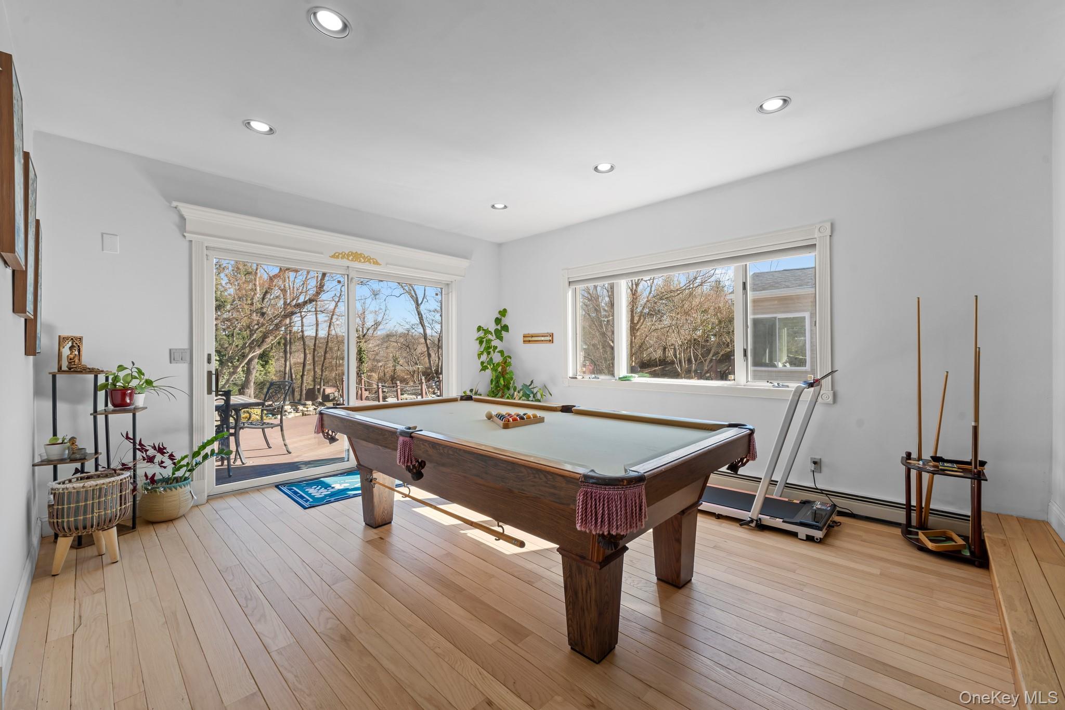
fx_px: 414
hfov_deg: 104.3
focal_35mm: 14
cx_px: 532
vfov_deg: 81.2
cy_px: 355
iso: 320
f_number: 10
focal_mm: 14
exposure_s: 1/13
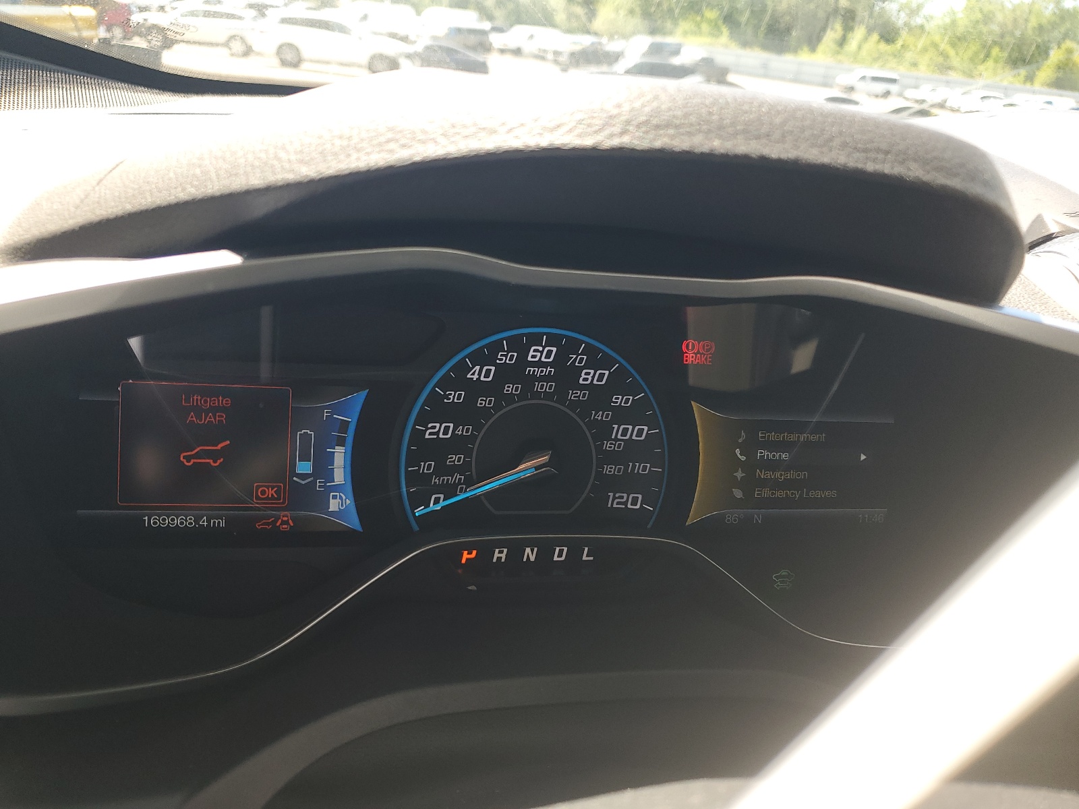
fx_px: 810
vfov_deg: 53.1
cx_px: 540
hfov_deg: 67.3
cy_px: 404
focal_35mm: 26
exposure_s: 1/286
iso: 50
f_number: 1.5
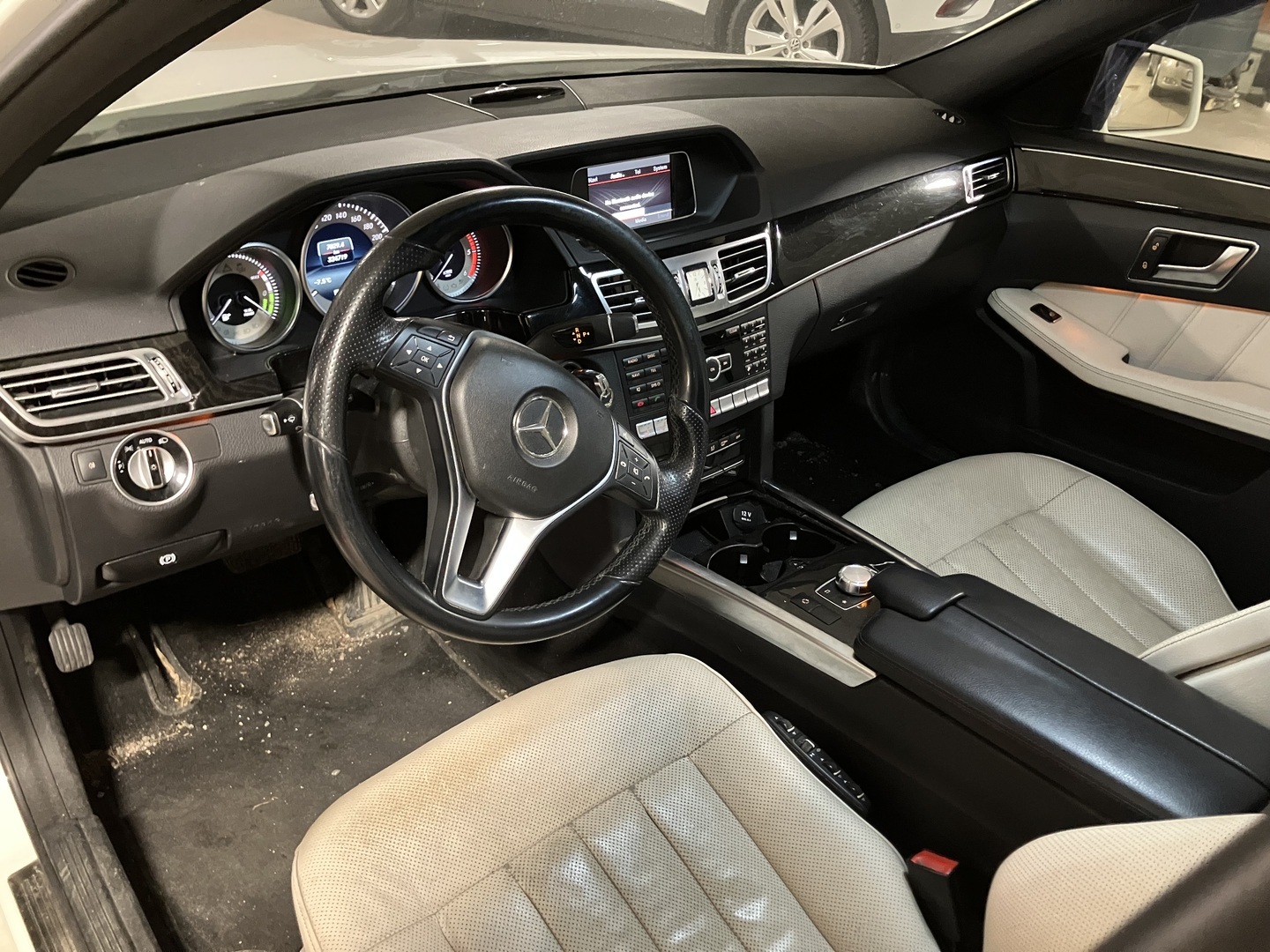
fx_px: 1027
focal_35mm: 28
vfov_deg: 49.7
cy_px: 476
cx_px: 635
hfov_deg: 63.4
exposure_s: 1/30
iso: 640
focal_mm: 3.99
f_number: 1.8
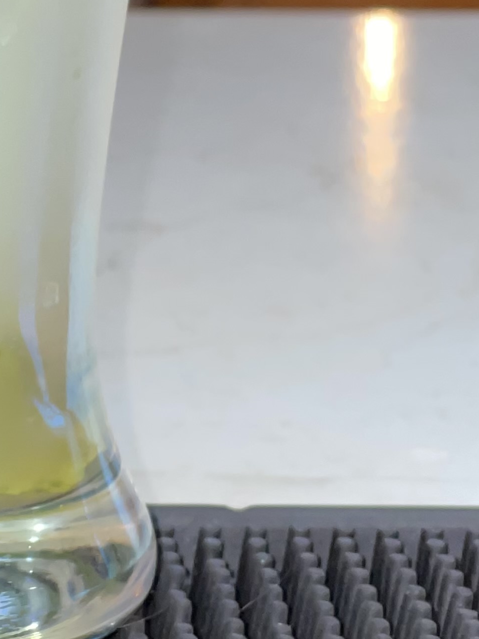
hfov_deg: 7.3
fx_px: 3708
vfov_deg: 9.7
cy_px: -188
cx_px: -105
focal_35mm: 201
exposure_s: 1/60
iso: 80
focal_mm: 7.5
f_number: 2.2
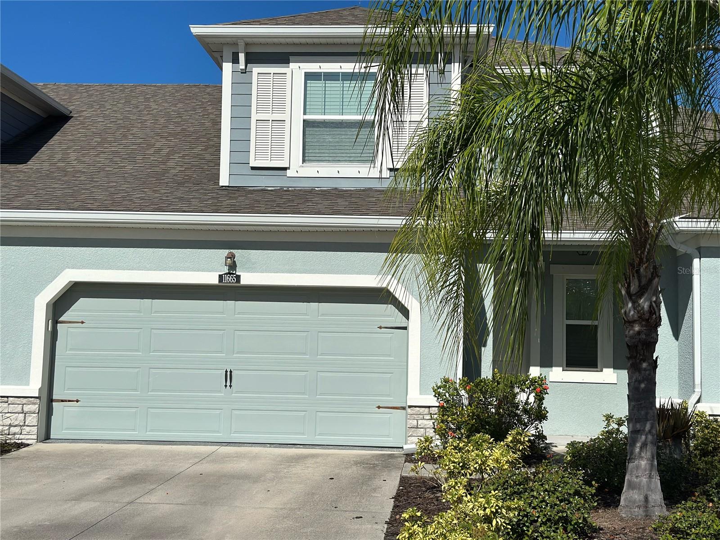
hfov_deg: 39.7
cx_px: 360
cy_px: 270
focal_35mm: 48
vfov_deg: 30.3
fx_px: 998
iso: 100
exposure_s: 1/15873
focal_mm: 6.86
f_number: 1.78
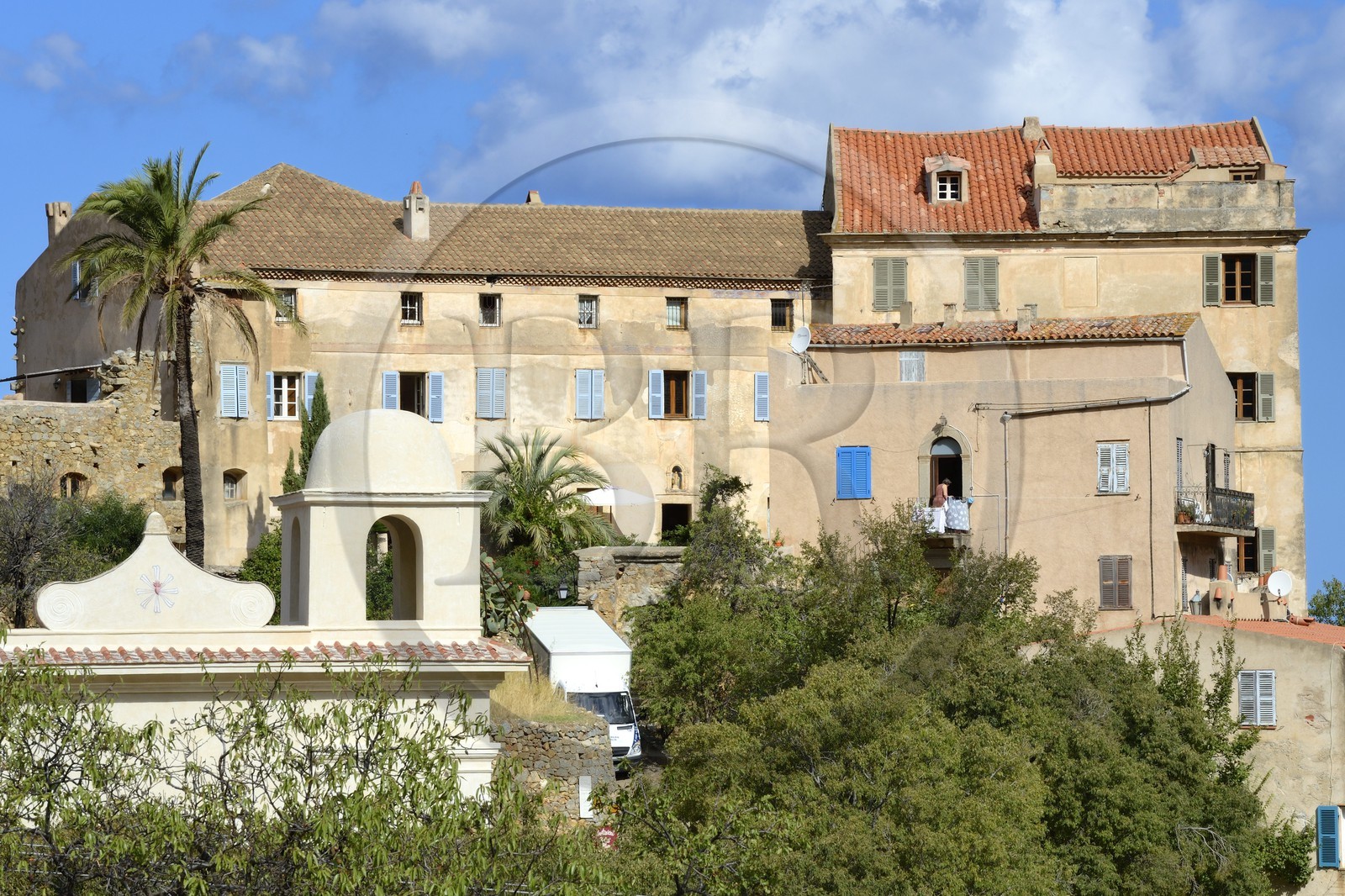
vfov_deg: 8.1
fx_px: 6350
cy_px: 448
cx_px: 672
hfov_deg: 12.1
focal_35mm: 170
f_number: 16
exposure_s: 1/250
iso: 200
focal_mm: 170
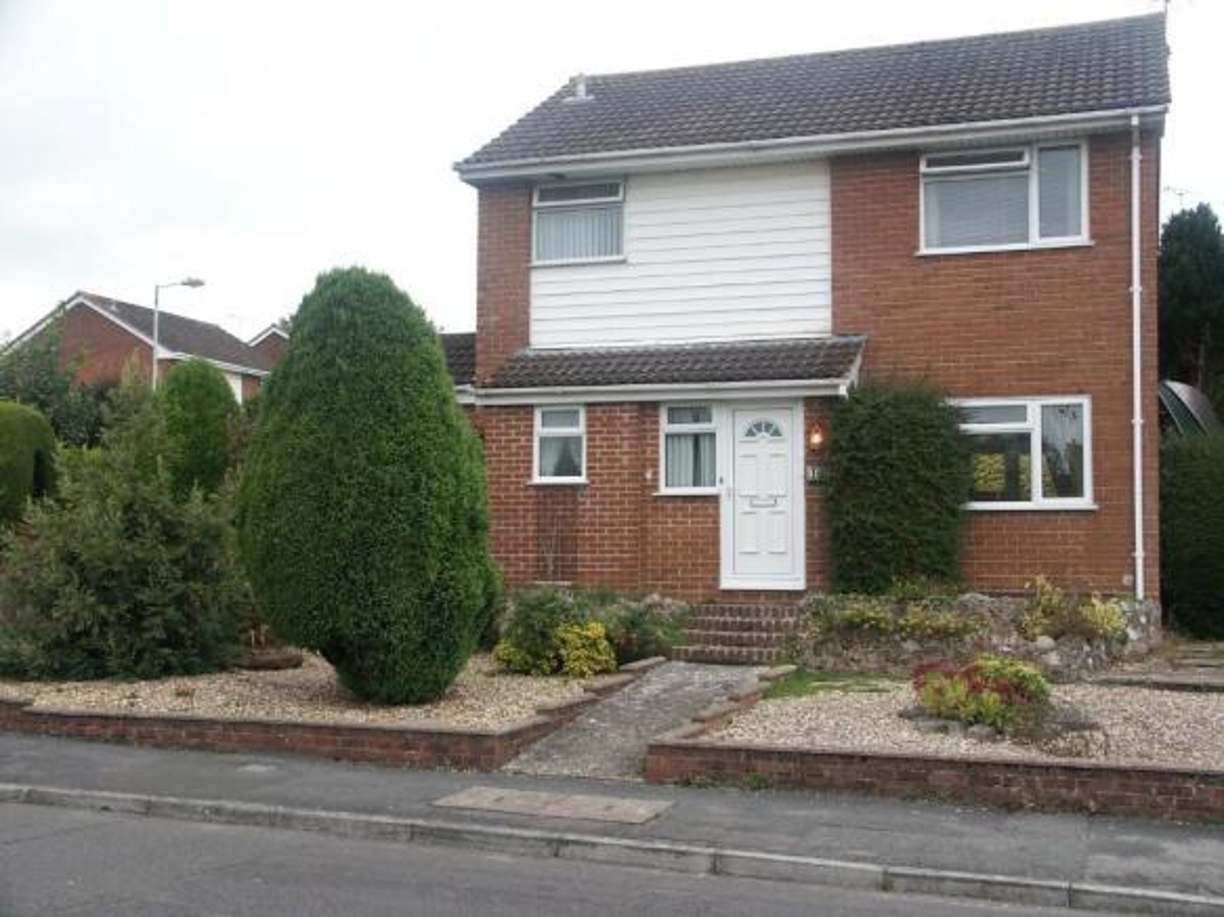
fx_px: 1449
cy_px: 458
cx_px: 612
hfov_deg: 45.8
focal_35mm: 41
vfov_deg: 35.1
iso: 100
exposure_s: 1/90
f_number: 3.5
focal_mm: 10.64
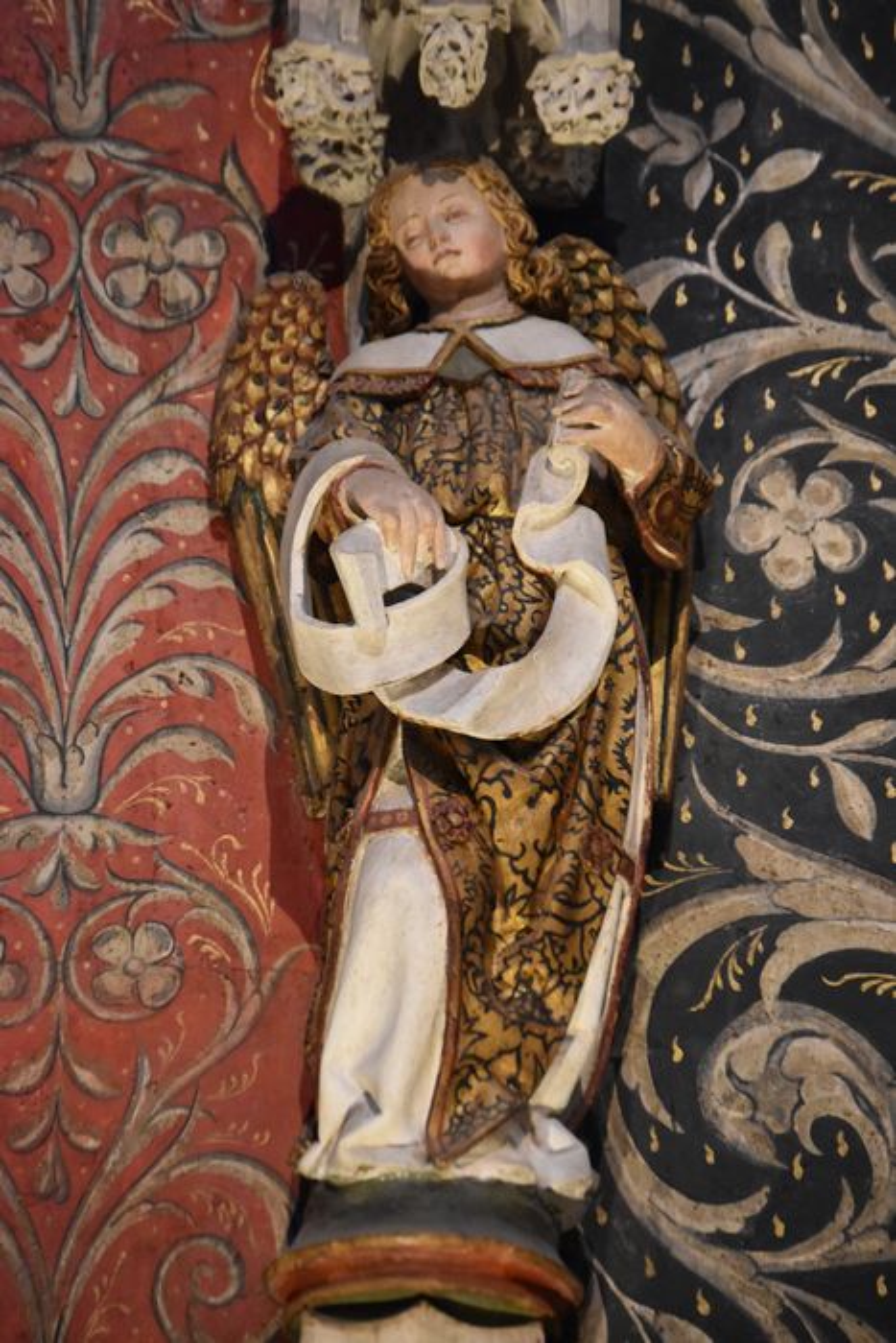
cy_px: 672
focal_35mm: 168
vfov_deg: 12.2
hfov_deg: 8.2
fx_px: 6268
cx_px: 448
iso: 5600
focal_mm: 112
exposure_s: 1/125
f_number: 4.8
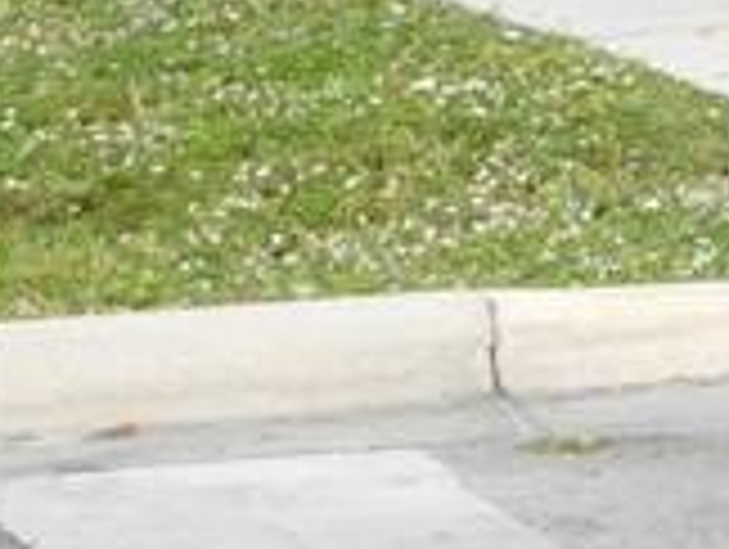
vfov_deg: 5.2
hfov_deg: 6.3
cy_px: -333
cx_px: 2277
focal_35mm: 284
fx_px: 5990
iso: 125
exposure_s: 1/250
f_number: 3.7
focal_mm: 8
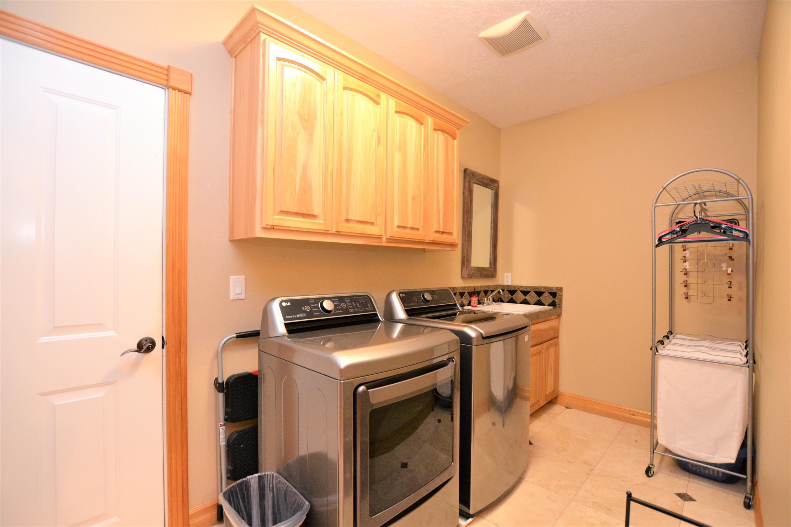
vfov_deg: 77.3
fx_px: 330
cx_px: 396
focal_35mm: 15
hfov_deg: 100.4
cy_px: 264
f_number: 3.5
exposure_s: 1/60
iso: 1400
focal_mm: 10
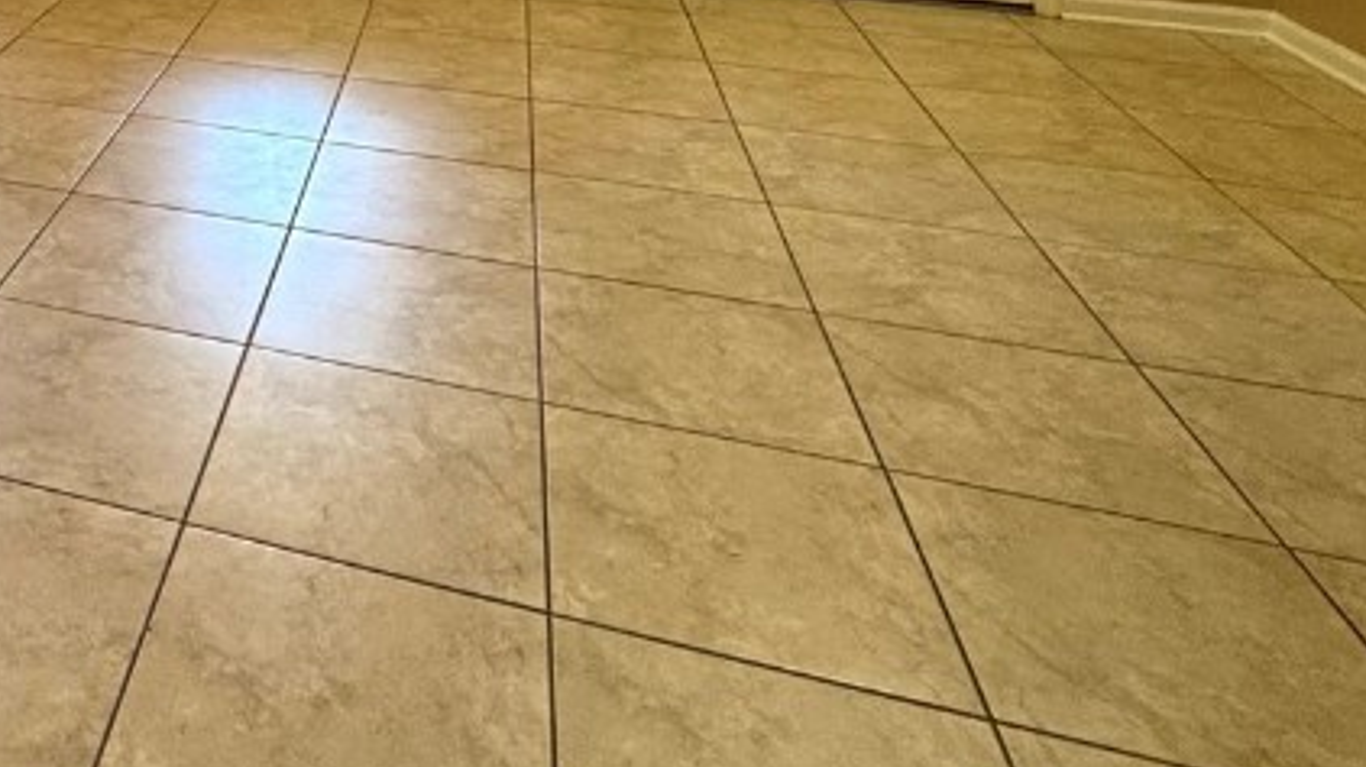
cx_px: 26
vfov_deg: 27.0
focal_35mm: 37
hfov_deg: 46.1
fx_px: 1340
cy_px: -223
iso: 200
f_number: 2.2
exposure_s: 1/60
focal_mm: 2.22
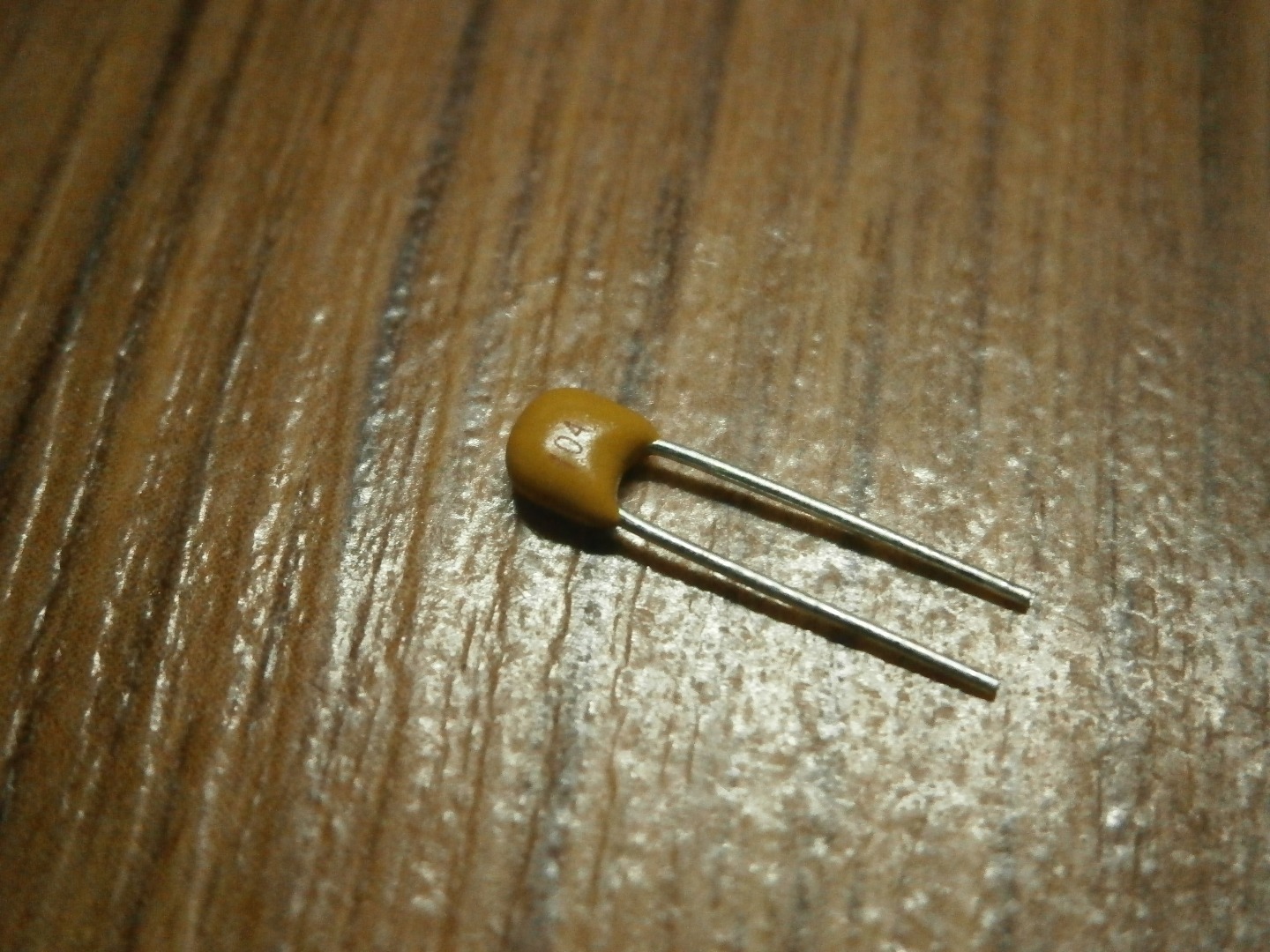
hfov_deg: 40.4
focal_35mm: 47
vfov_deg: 30.9
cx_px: 635
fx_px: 1724
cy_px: 476
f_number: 3.4
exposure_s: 1/40
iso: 800
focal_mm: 8.3
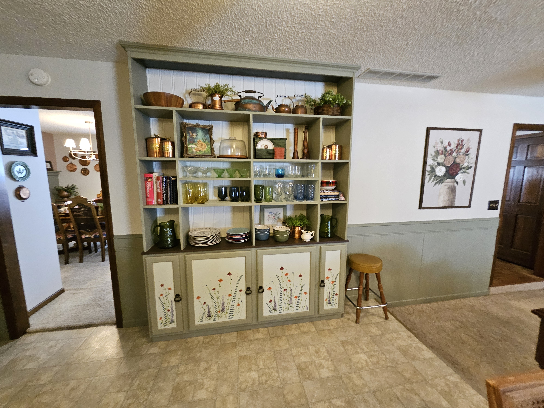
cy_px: 204
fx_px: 204
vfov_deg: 89.9
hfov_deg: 106.2
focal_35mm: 13
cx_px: 272
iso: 400
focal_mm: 1.74
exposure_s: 1/30
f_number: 2.2
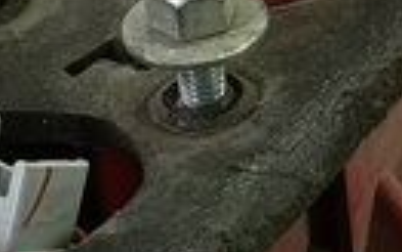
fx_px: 2082
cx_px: 166
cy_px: 492
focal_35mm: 190
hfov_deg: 11.0
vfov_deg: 6.7
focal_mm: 4.11
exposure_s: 1/50
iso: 140
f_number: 1.6
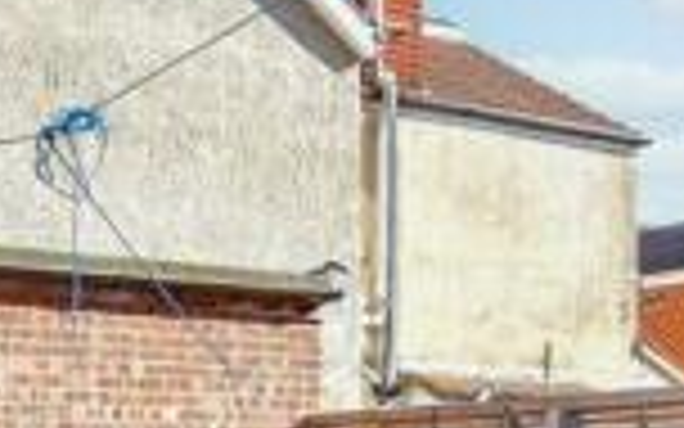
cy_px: 484
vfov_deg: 18.8
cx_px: 142
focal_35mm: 66
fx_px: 1230
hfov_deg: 30.4
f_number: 8
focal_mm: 10
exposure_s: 1/160
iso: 400
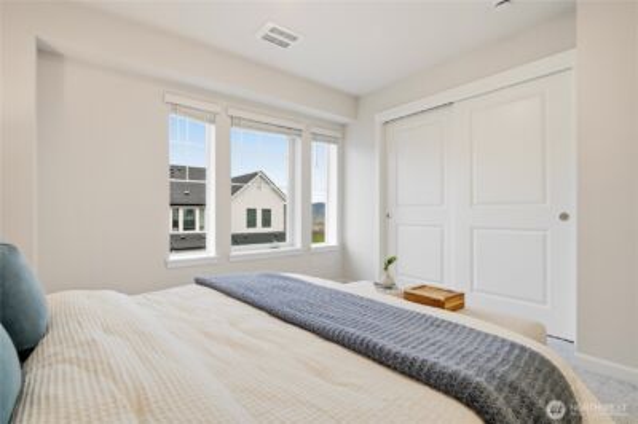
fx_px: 301
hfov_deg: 93.3
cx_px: 319
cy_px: 212
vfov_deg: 70.3
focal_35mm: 17
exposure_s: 1/30
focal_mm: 17
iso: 400
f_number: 9
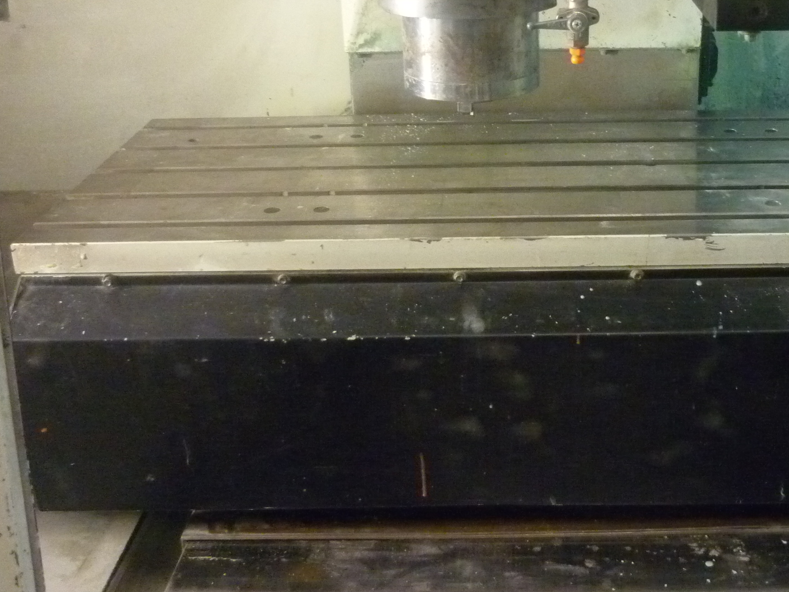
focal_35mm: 47
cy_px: 197
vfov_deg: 30.6
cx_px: 521
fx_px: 1071
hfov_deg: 40.0
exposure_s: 1/25
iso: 800
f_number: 2.8
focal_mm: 5.5
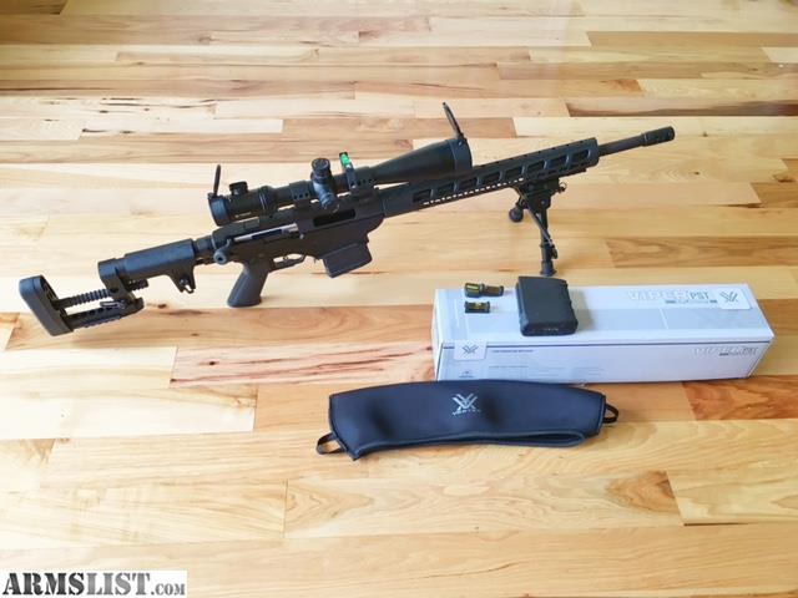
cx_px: 399
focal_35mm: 29
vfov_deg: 48.2
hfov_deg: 61.7
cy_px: 299
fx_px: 669
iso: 25
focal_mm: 4.15
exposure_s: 1/30
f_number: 2.2
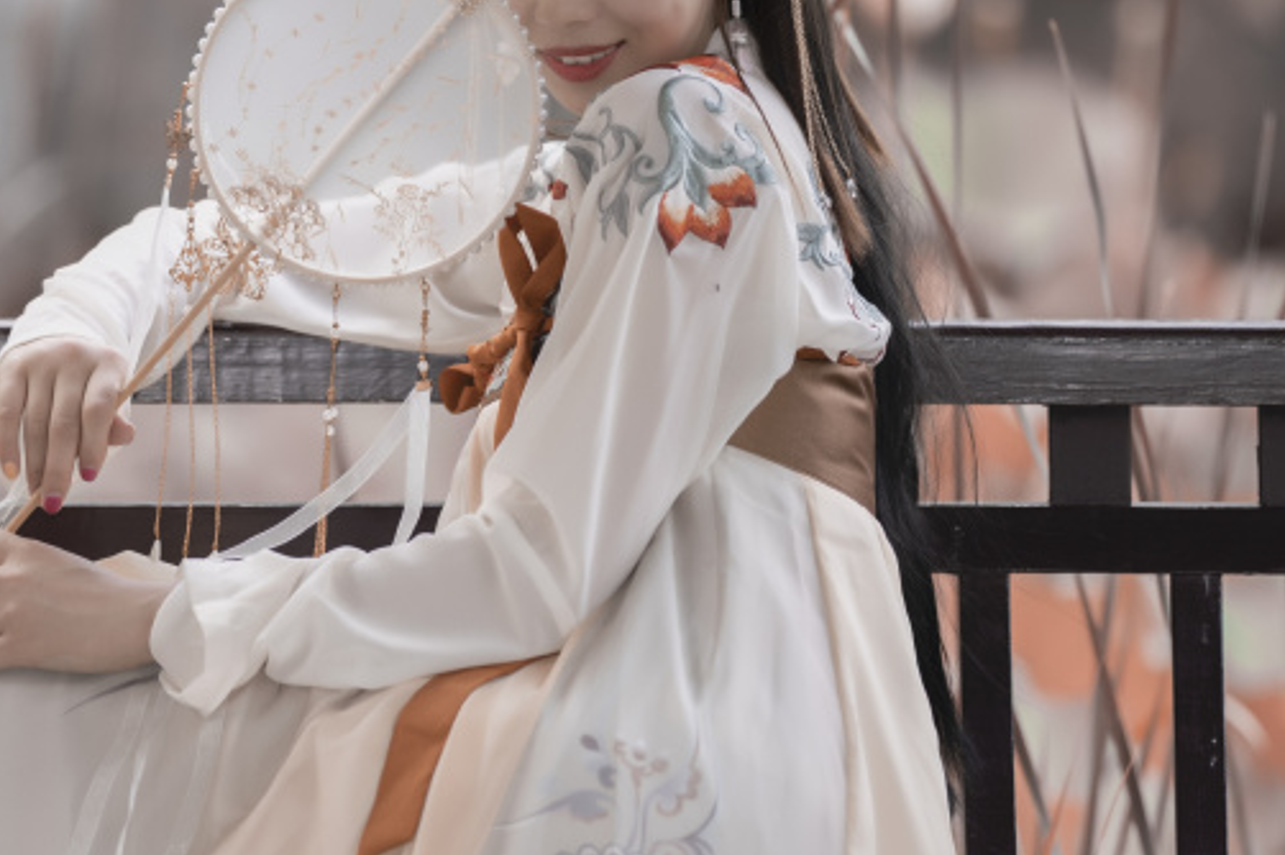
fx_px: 11521
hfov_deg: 6.4
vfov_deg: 4.2
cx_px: 289
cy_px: 223
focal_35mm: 323
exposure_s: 1/250
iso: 160
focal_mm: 135
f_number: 1.8
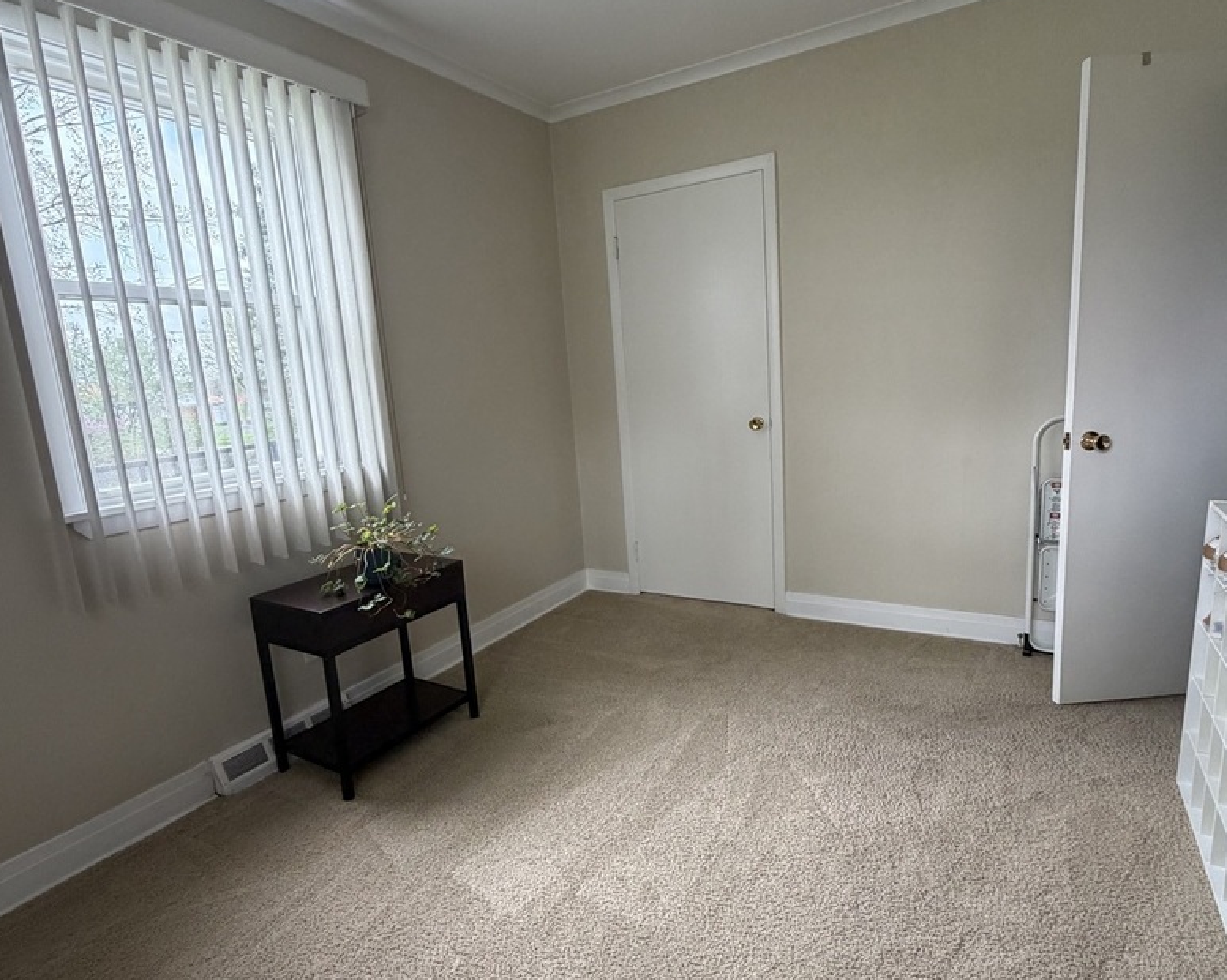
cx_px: 629
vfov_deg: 70.8
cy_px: 503
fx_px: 690
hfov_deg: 83.3
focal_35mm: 19
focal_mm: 2.22
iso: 250
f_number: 2.2
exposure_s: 1/121
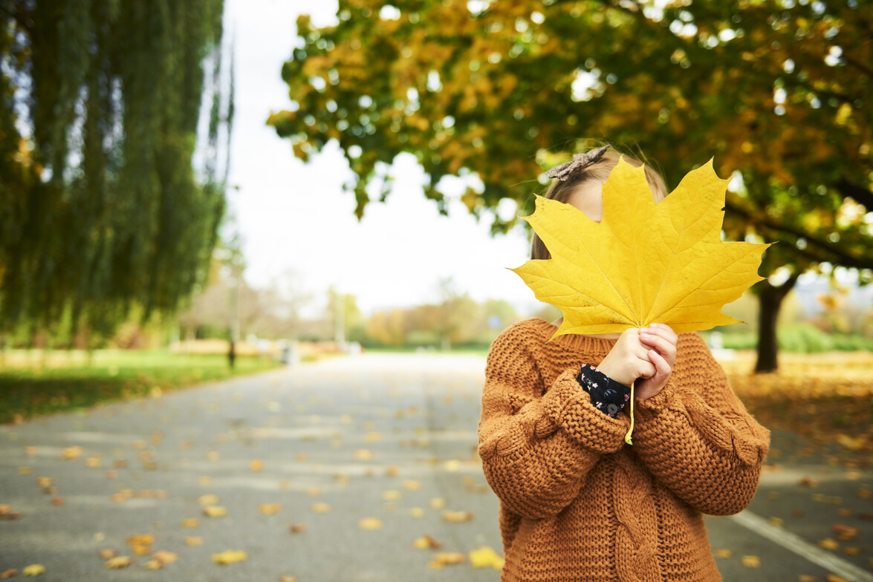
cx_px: 436
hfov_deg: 58.7
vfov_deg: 41.1
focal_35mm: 32
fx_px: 776
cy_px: 291
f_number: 2.8
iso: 100
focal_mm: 32
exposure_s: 1/320
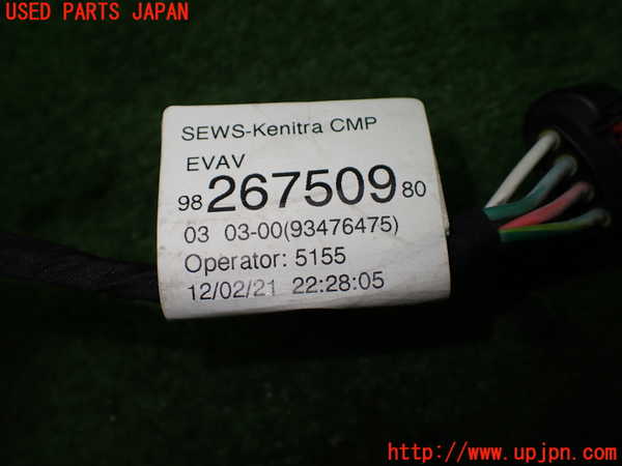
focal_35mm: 30
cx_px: 311
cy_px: 233
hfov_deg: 60.0
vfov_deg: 46.8
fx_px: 539
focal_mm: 5.4
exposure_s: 1/160
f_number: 2.3
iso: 100
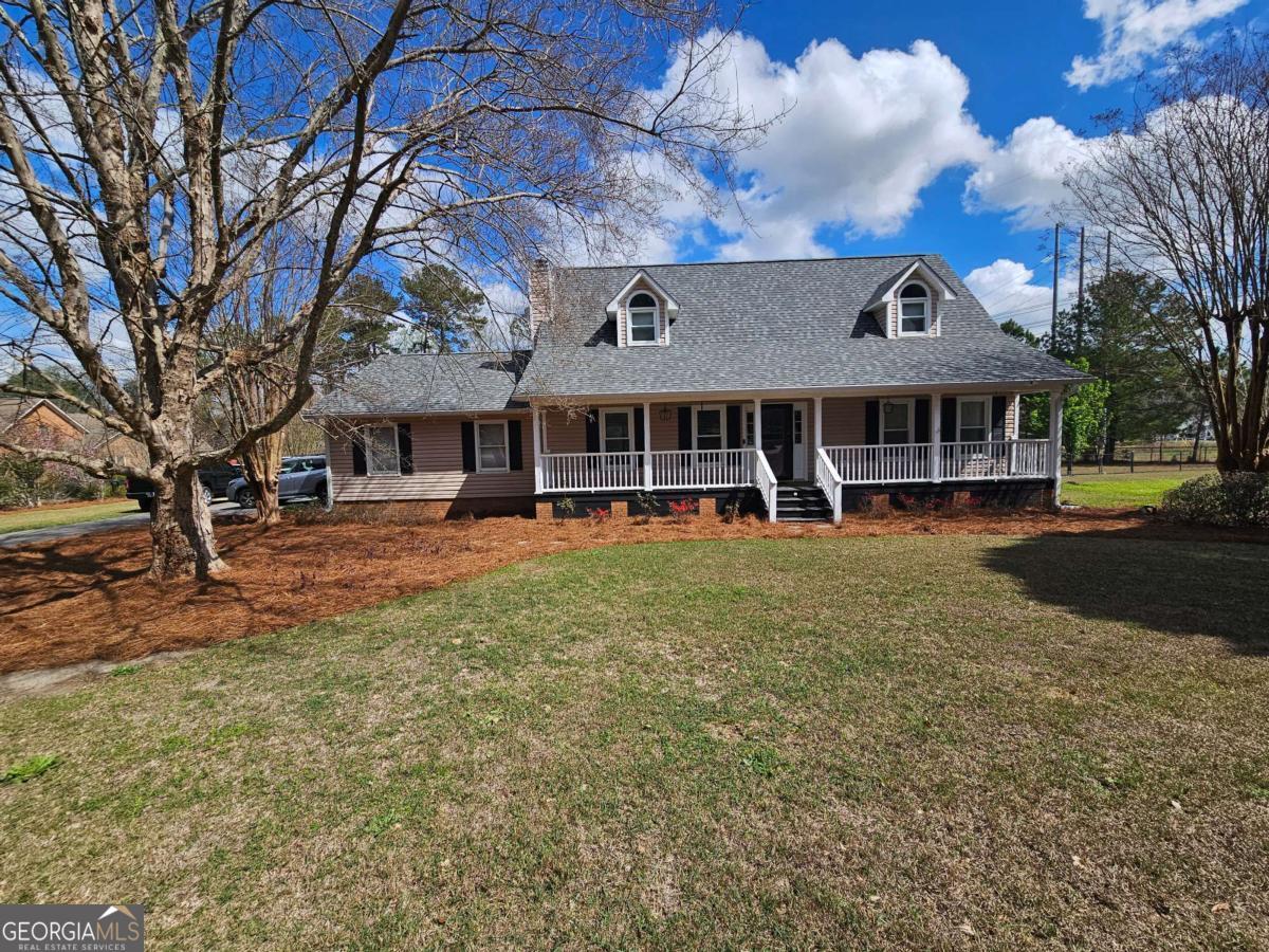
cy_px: 476
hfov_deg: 106.2
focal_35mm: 13
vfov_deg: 89.9
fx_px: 477
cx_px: 634
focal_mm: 2.2
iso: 50
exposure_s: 1/2593
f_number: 2.2
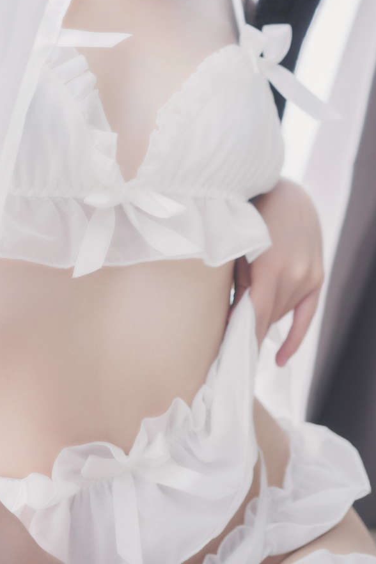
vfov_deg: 19.8
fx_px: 1598
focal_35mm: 102
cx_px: 237
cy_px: 127
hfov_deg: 13.4
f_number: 2.8
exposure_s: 1/60
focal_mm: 50
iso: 320
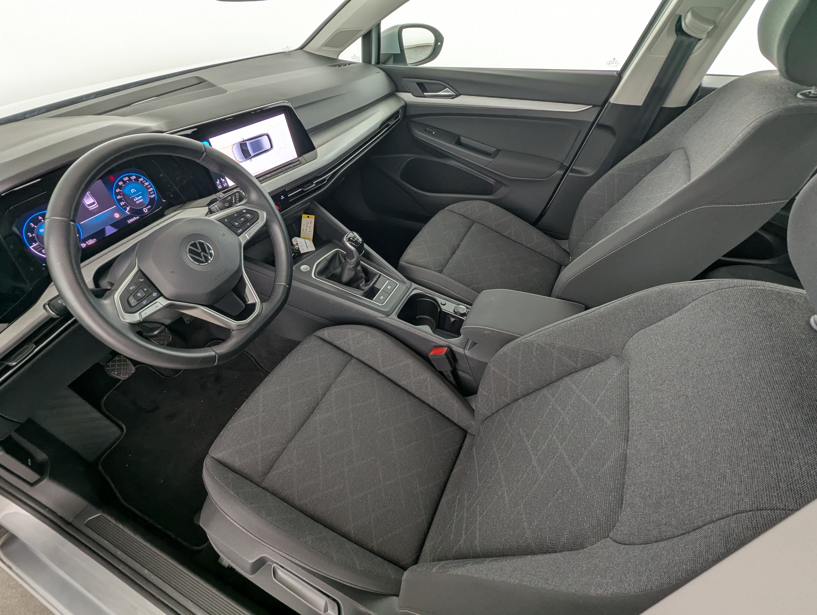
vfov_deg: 78.2
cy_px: 308
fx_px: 378
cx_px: 408
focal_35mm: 16
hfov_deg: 94.4
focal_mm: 2.35
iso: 44
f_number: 2.2
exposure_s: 1/34.7
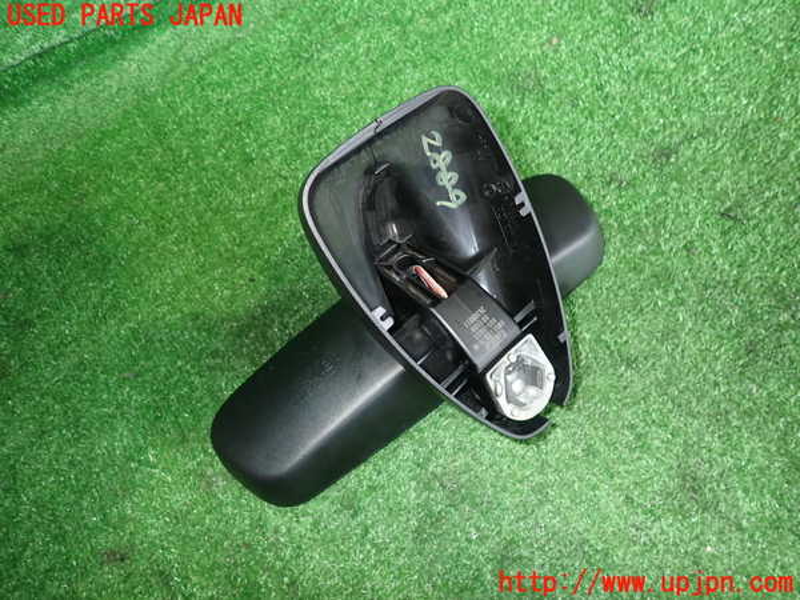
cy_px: 300
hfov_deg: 69.4
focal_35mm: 25
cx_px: 400
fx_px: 578
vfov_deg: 54.9
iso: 200
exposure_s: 1/30
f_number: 2
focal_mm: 4.5
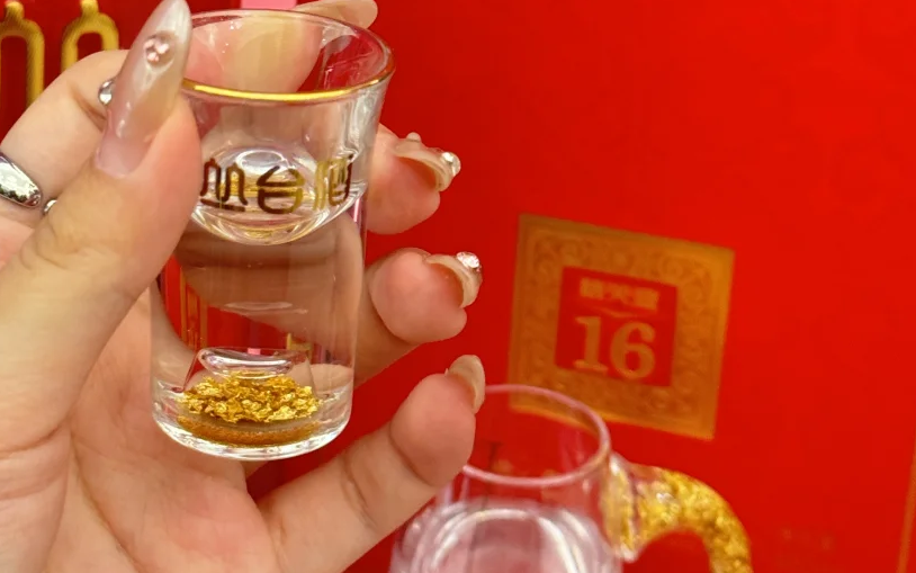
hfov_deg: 23.0
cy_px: 17
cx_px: 341
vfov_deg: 14.3
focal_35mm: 90
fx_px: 2247
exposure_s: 1/33
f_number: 1.78
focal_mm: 6.86
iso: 200
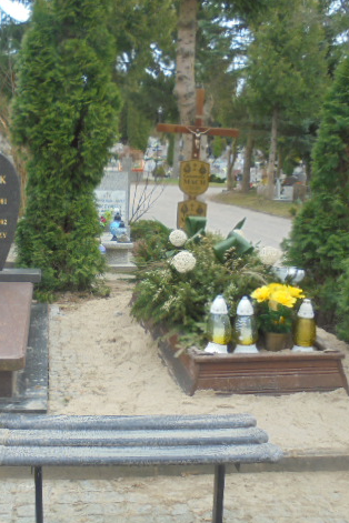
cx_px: 88
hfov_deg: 32.0
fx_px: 596
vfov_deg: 47.4
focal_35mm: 41
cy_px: 261
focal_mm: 5.3
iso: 100
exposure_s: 1/200
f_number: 3.7
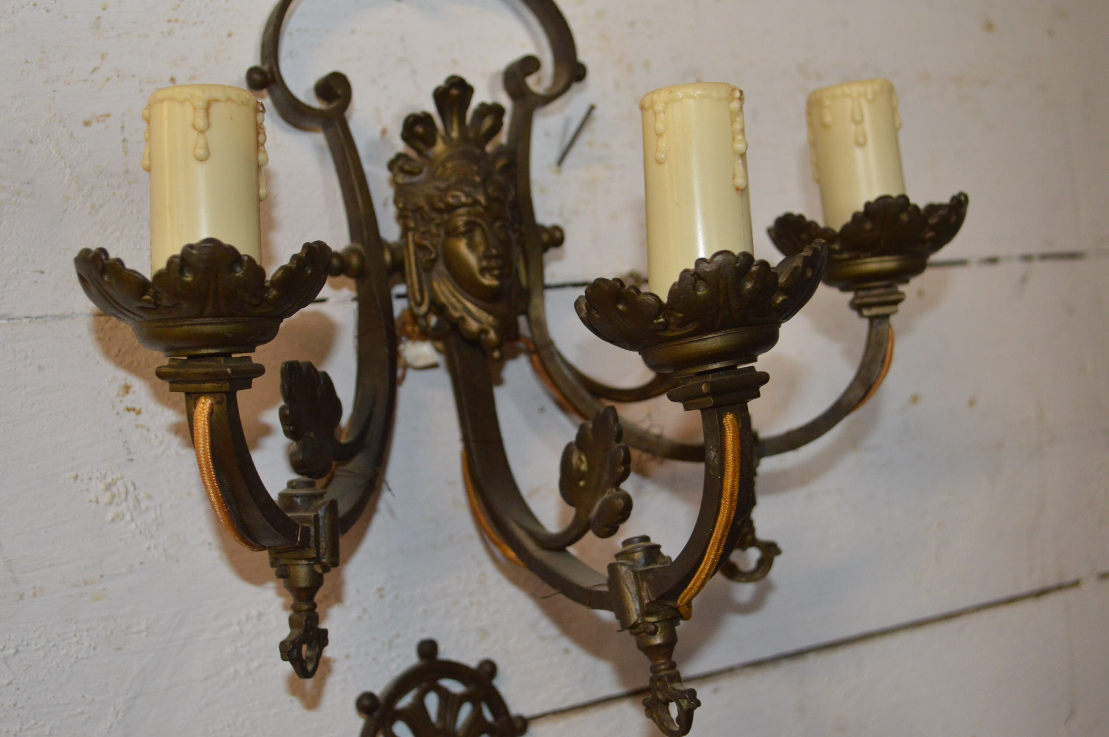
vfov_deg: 28.0
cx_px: 554
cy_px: 368
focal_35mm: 48
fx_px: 1477
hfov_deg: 41.1
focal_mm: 32
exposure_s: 1/60
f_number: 4.8
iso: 1100
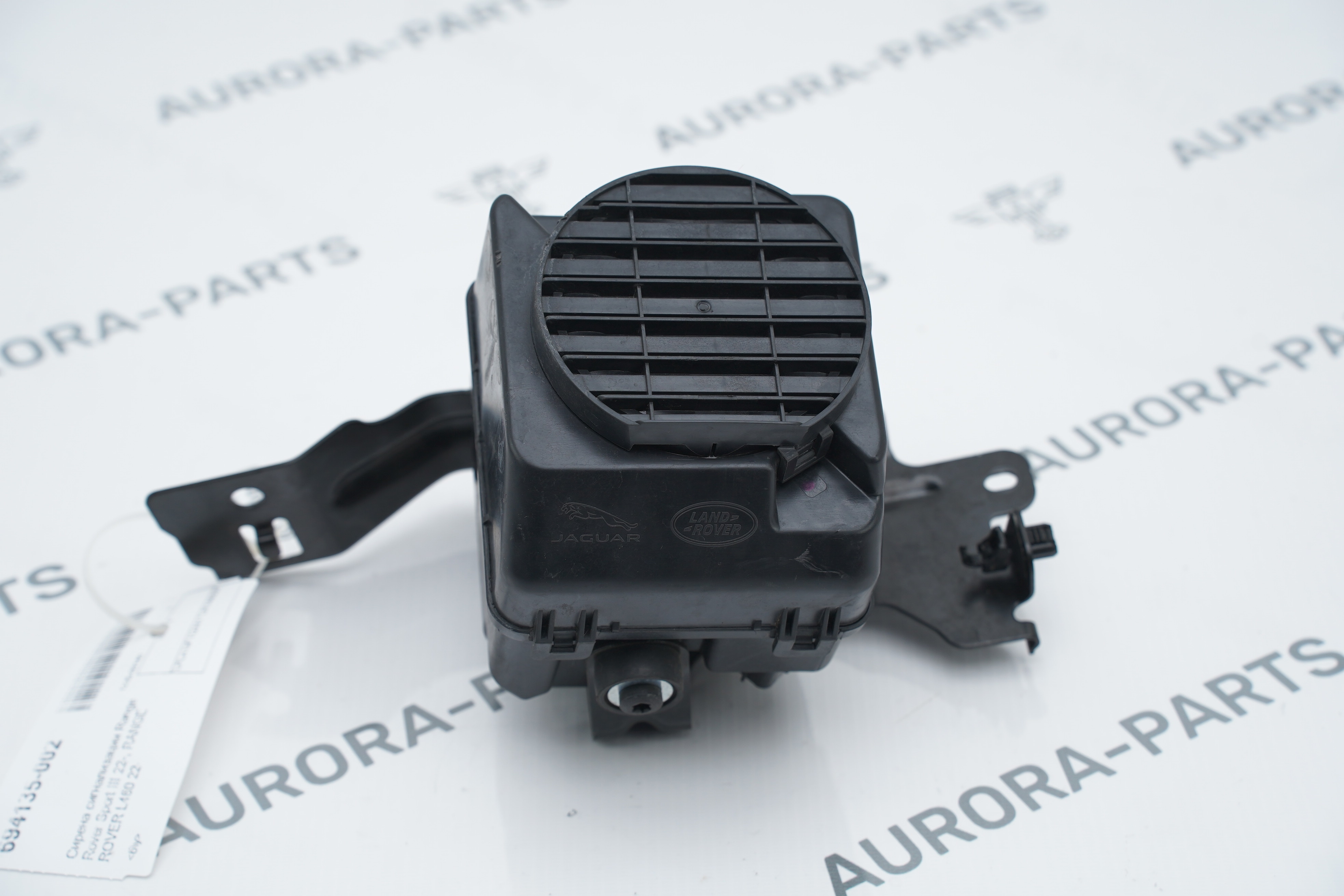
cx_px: 672
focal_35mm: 75
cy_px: 448
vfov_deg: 18.2
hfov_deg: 27.0
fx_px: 2800
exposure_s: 1/160
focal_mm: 75
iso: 500
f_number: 6.3
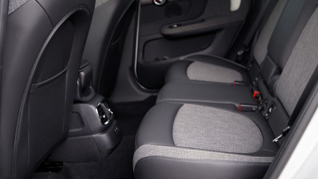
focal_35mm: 39
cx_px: 217
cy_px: 34
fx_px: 329
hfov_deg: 50.5
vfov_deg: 29.7
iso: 100
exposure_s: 1/30
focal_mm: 24
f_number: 3.2
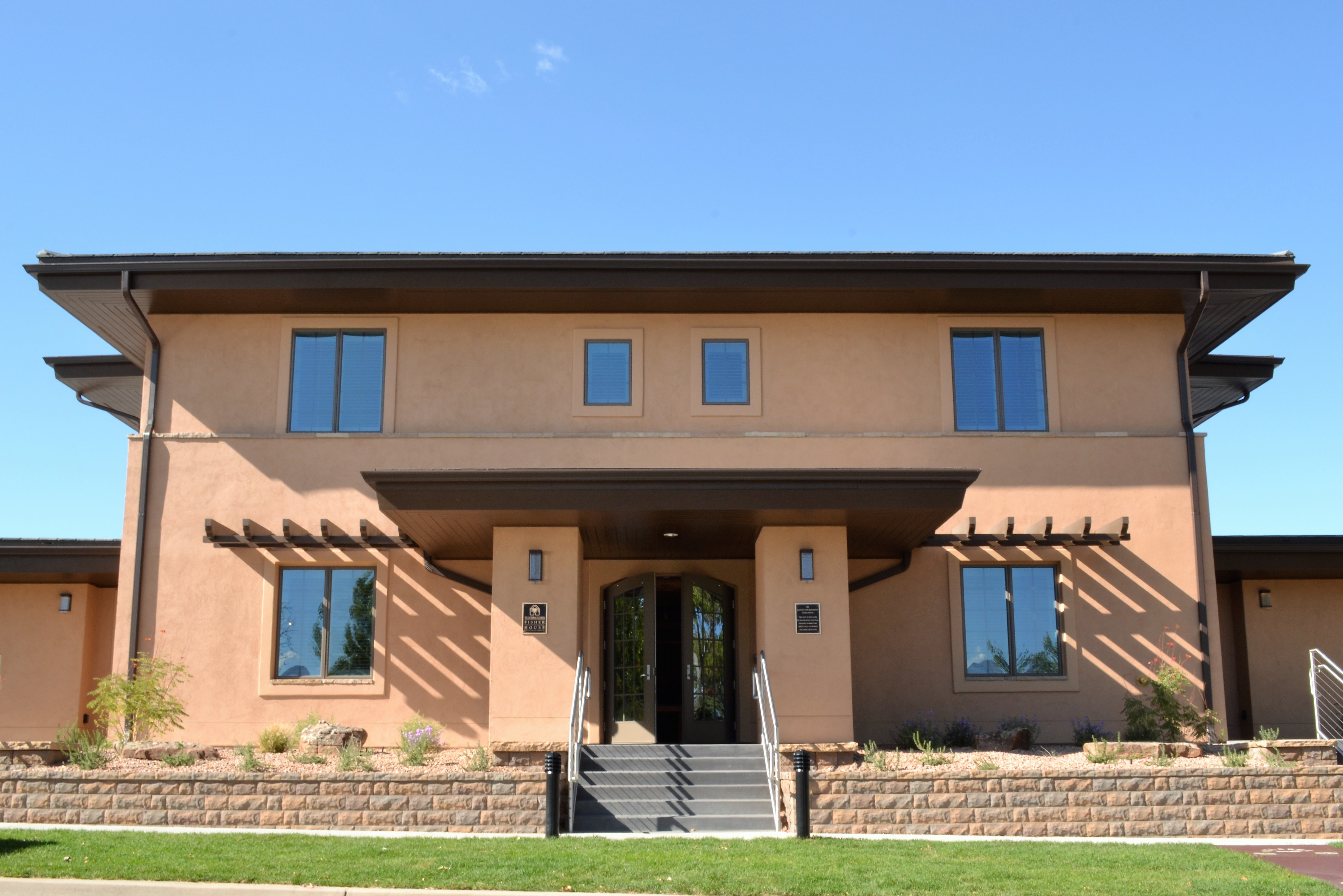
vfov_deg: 36.9
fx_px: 1343
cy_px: 448
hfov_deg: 53.1
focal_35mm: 36
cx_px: 672
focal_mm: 24
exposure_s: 1/60
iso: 400
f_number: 20
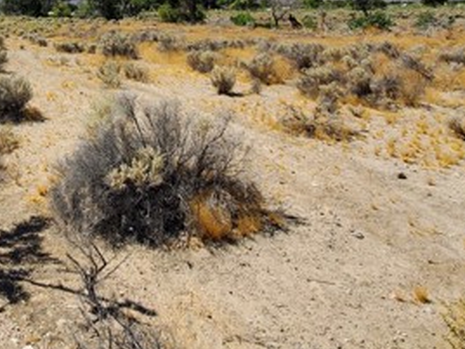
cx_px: 47
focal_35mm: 31
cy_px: 9
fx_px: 416
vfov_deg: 40.4
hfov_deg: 51.5
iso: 50
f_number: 2.2
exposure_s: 1/1406
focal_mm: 1.8
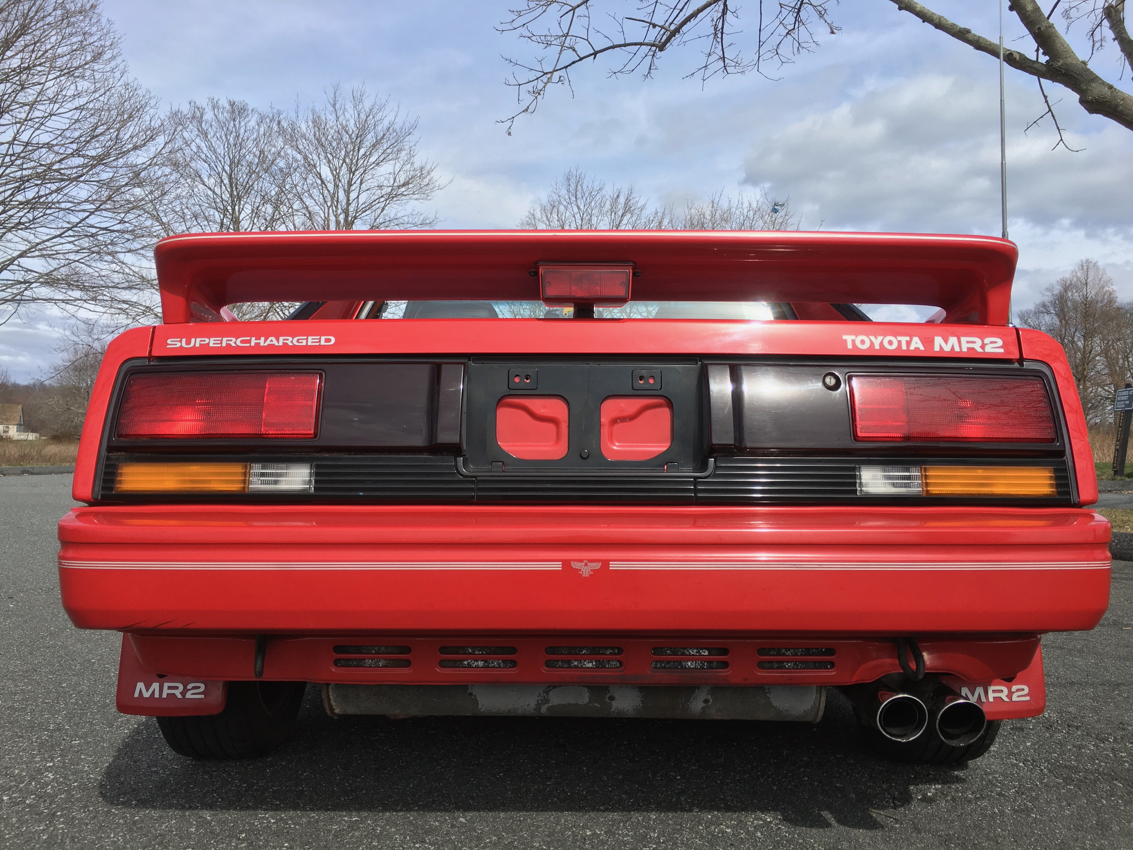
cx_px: 566
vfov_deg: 48.2
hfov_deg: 61.7
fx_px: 949
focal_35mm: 29
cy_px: 425
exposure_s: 1/1672
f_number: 2.2
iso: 25
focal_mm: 4.15
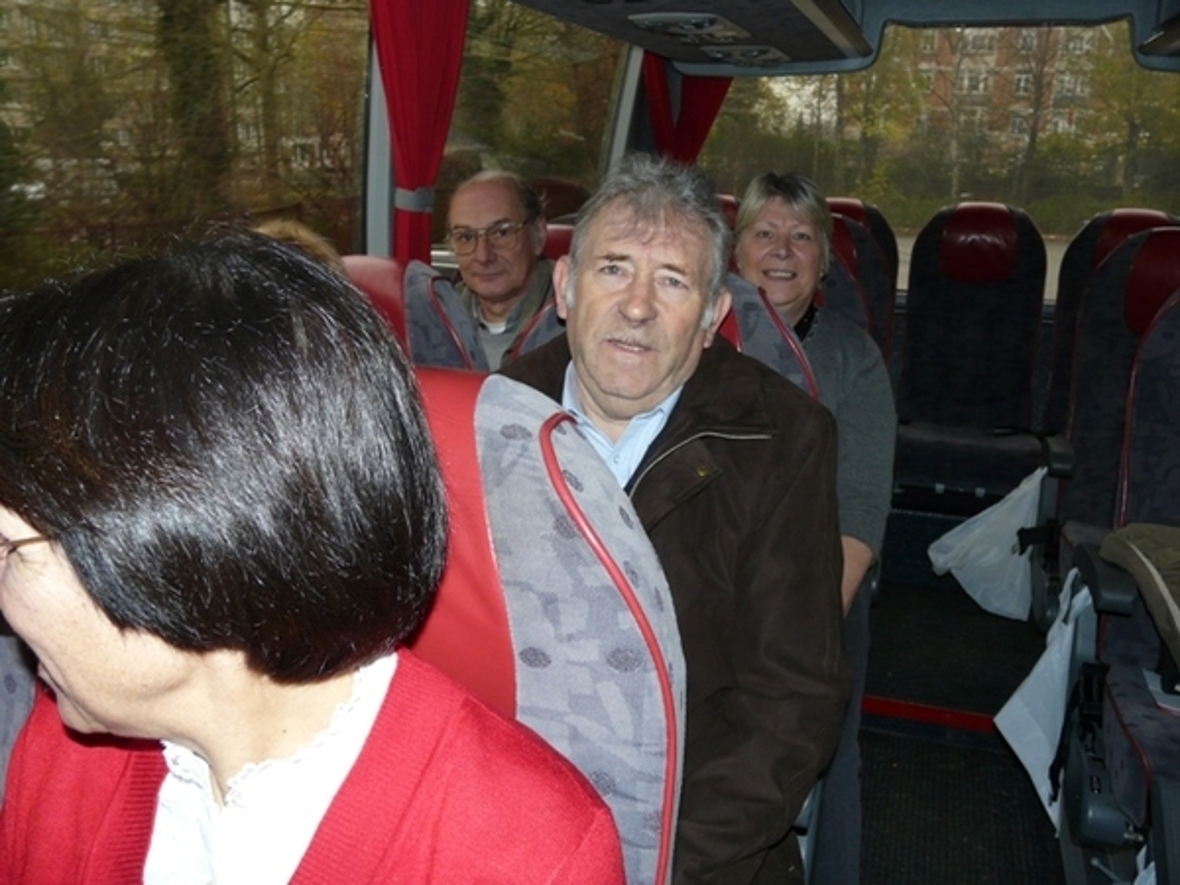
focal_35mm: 31
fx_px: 1057
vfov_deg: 45.4
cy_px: 442
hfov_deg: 58.4
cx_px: 590
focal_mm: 5
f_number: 2.8
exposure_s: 1/30
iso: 100
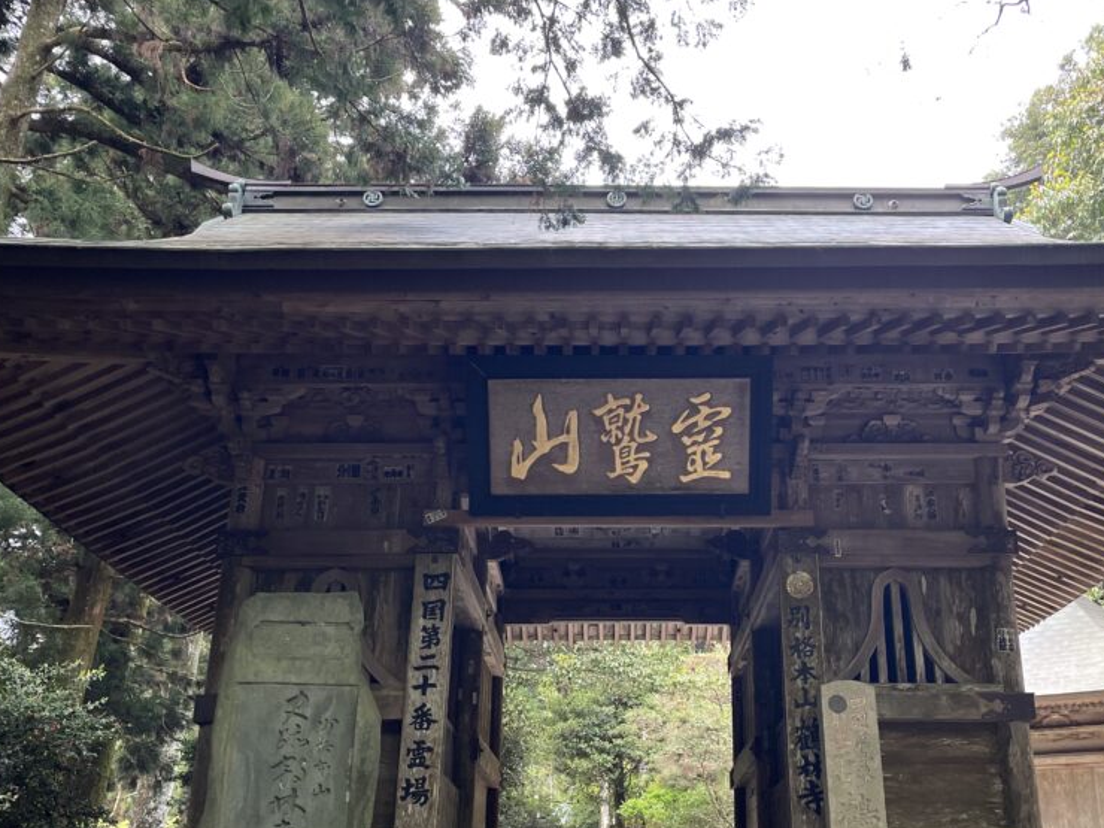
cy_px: 536
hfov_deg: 51.3
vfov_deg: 39.3
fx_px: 1148
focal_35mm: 36
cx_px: 600
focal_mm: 4.2
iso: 80
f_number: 1.6
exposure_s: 1/121
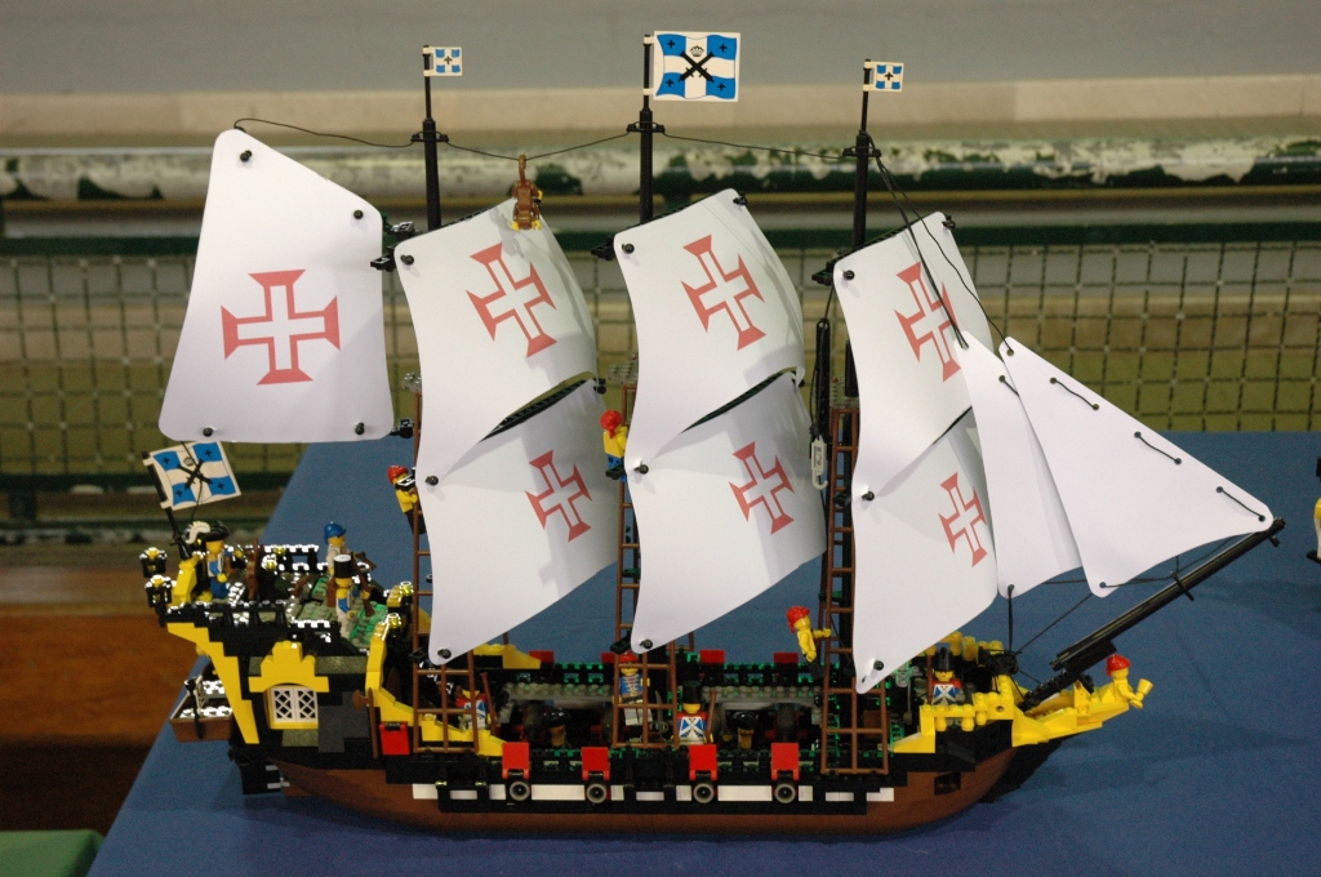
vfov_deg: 22.6
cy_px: 438
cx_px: 660
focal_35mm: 60
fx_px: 2199
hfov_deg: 33.4
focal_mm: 40
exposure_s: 1/20
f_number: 6.3
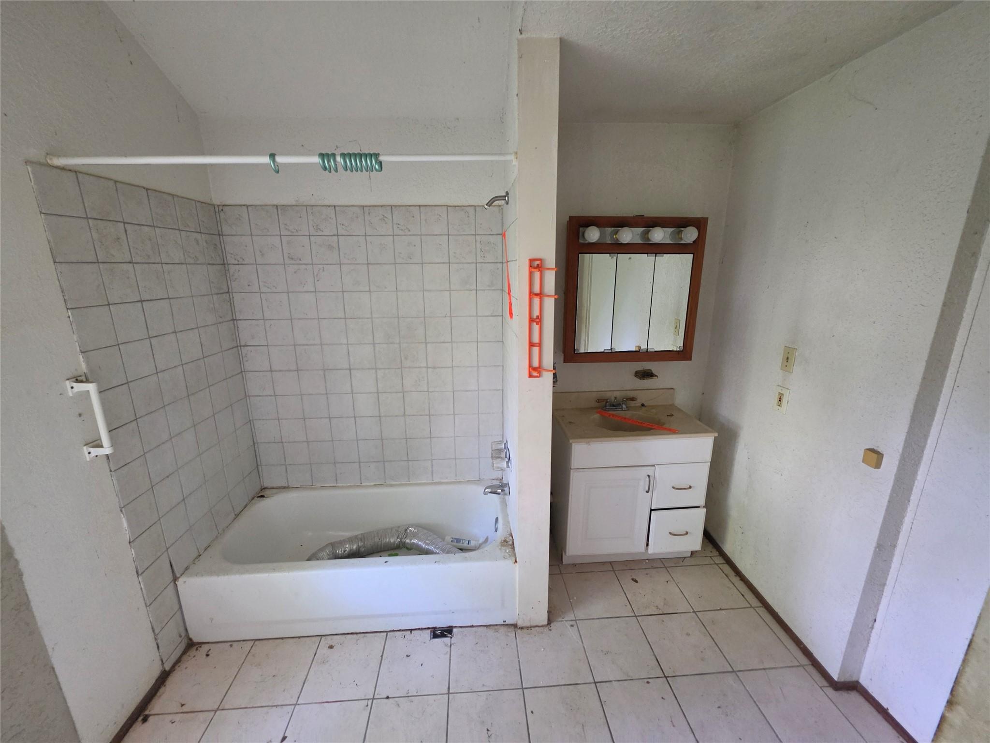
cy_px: 372
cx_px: 495
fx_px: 372
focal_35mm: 13
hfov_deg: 106.2
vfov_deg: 89.9
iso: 640
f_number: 1.9
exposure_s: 1/60
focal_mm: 2.2
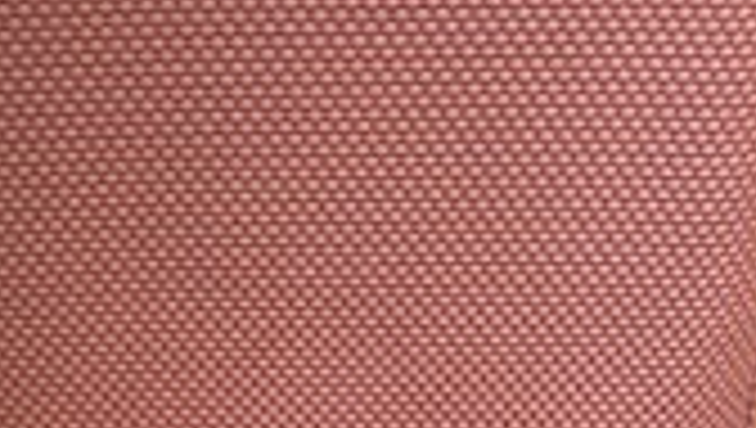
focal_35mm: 116
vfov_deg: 10.0
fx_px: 2328
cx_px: 288
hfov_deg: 18.4
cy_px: 721
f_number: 1.8
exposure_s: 1/40
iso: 20
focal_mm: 3.99
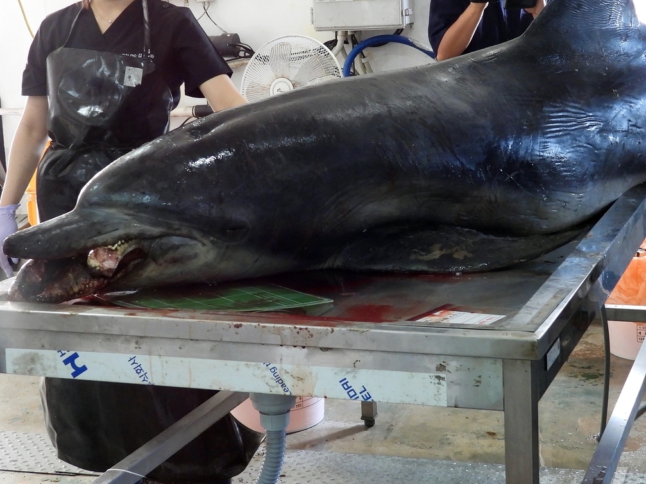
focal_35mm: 57
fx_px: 1064
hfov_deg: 33.6
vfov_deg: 25.6
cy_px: 217
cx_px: 405
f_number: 3.2
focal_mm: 7.4
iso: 400
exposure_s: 1/20
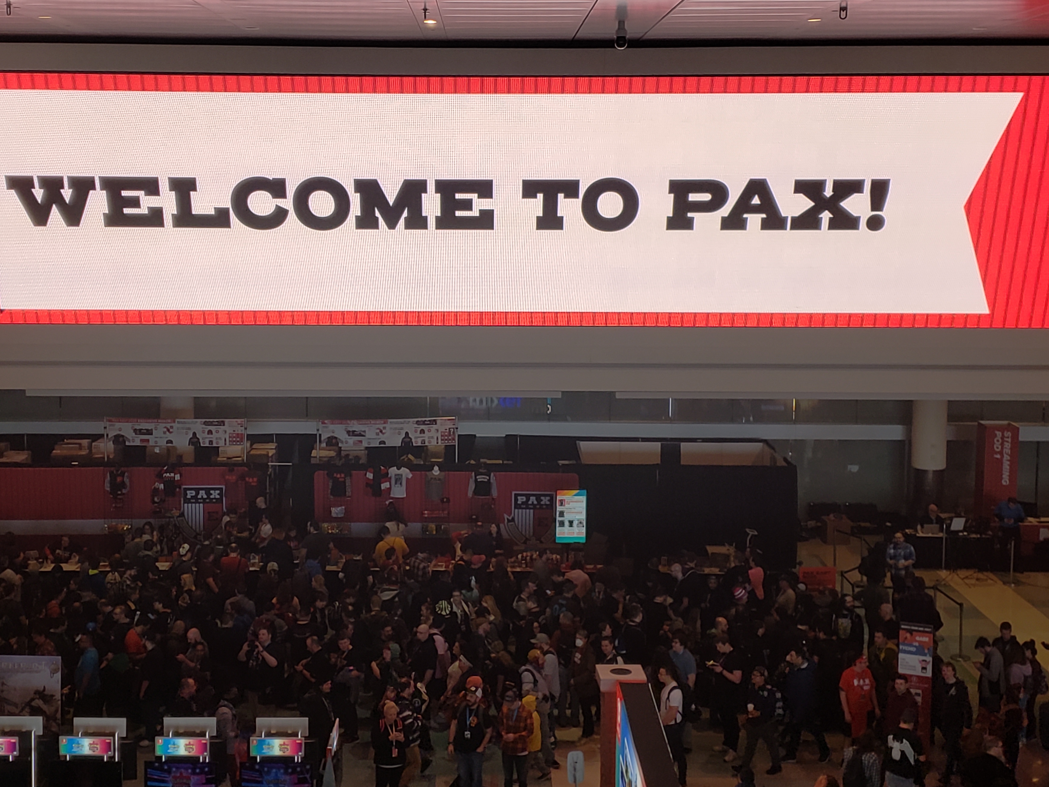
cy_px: 368
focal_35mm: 30
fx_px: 909
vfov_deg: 46.8
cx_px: 482
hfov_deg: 59.9
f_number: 1.5
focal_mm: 4.3
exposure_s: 1/161
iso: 50
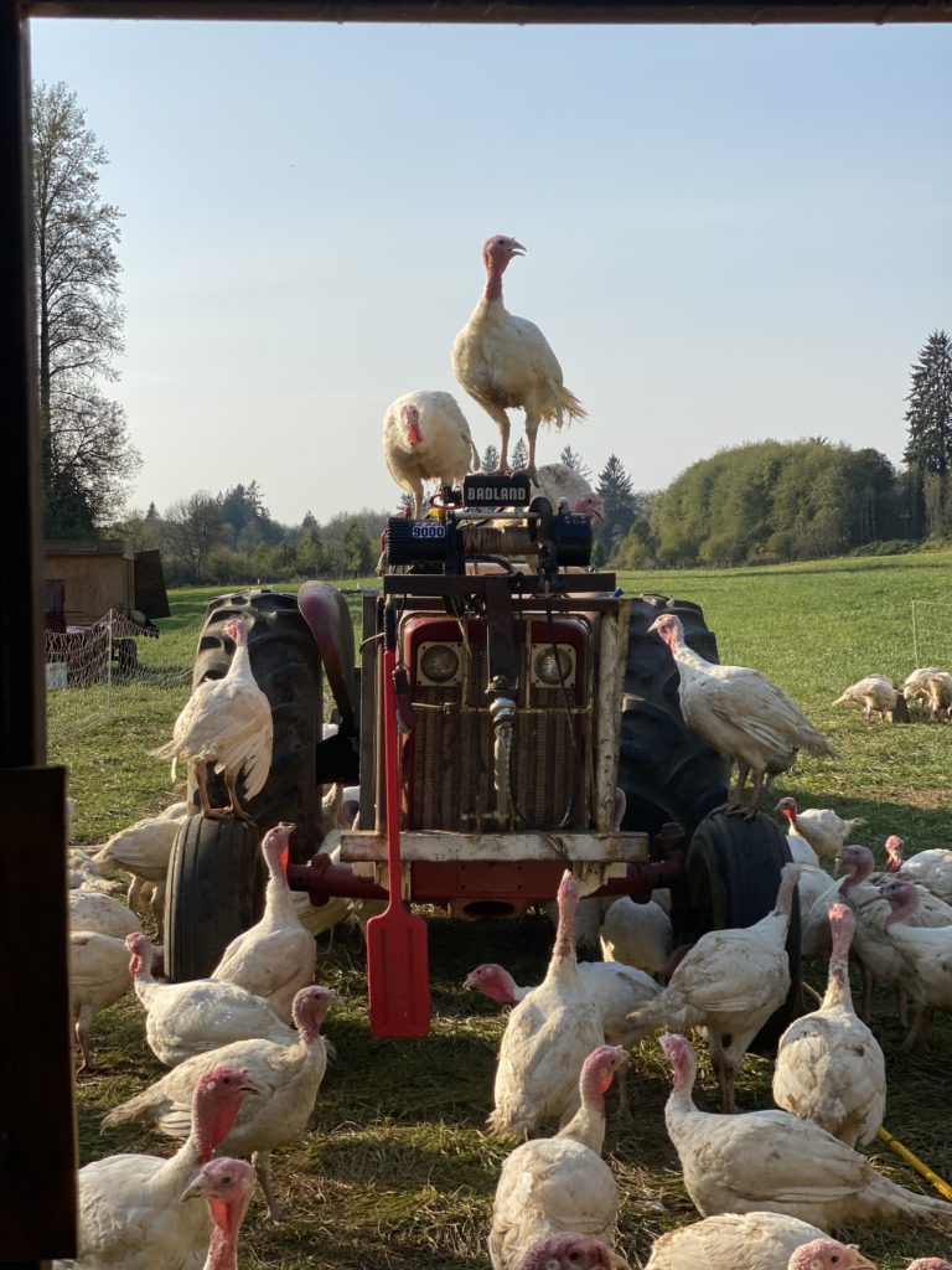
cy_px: 635
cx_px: 476
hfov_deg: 28.0
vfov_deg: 36.8
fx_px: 1907
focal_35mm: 52
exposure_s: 1/1597
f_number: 2
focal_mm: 6
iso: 20
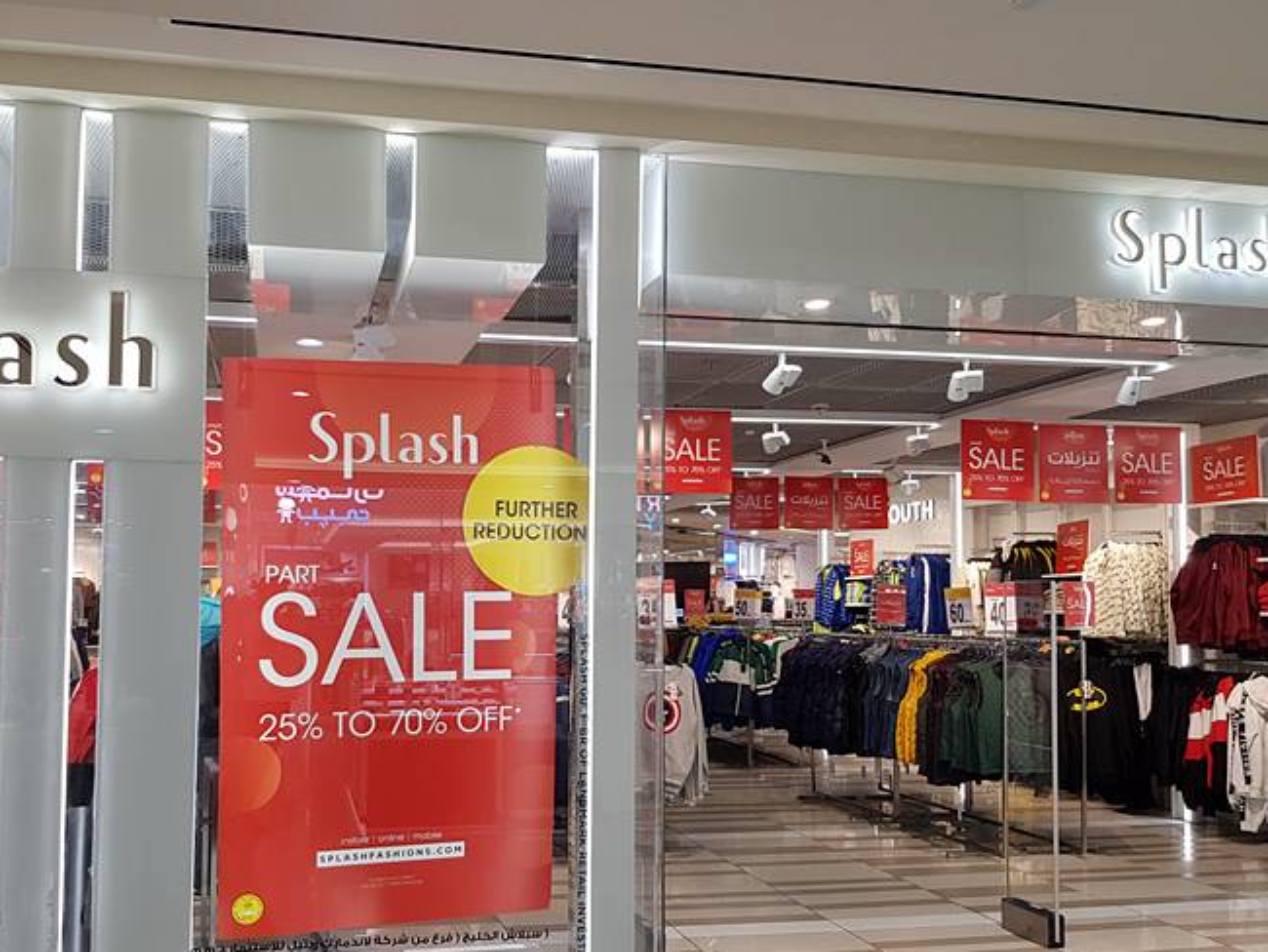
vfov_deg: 44.0
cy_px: 552
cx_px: 494
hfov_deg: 56.3
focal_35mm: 32
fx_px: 1173
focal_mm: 4.3
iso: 64
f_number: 1.7
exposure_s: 1/100
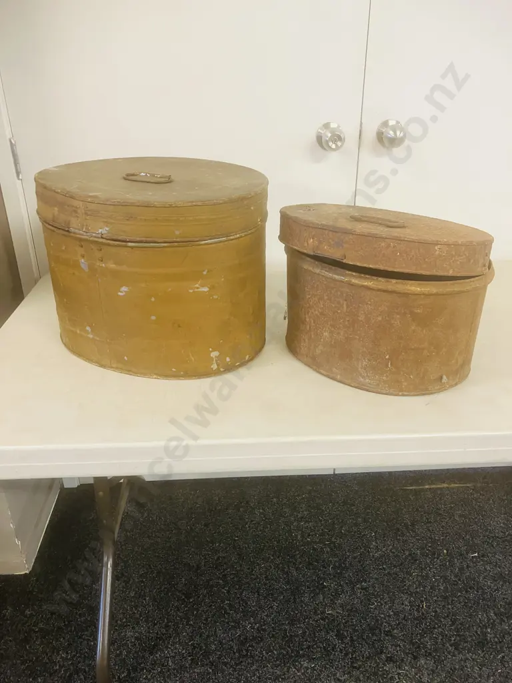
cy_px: 342
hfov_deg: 49.7
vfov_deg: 63.4
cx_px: 256
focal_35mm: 28
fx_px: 552
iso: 160
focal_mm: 3.99
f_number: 1.8
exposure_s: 1/50
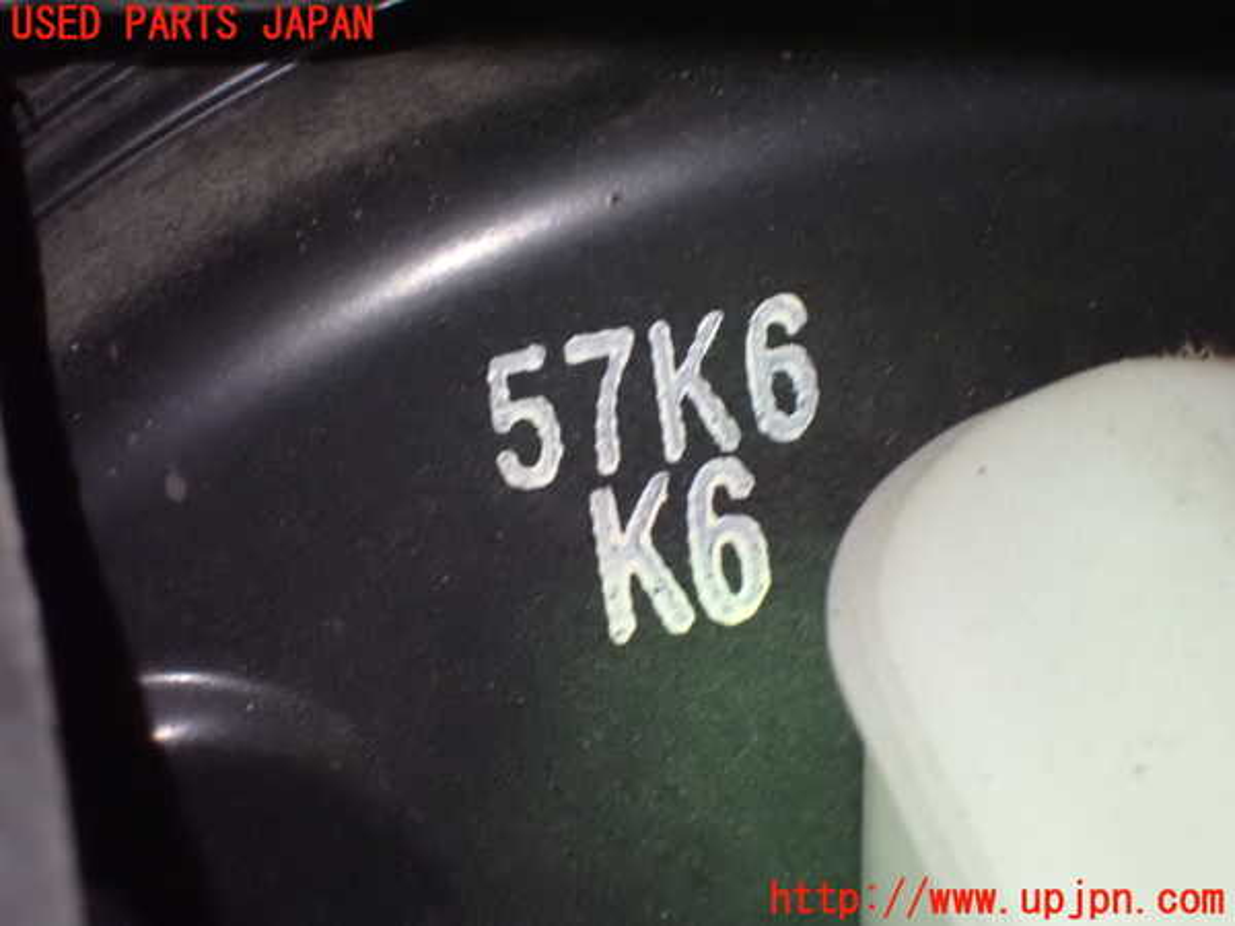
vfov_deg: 16.8
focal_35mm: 88
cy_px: 463
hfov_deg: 22.3
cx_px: 618
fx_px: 3140
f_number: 4.5
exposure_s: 1/25
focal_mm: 15.66
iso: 1600
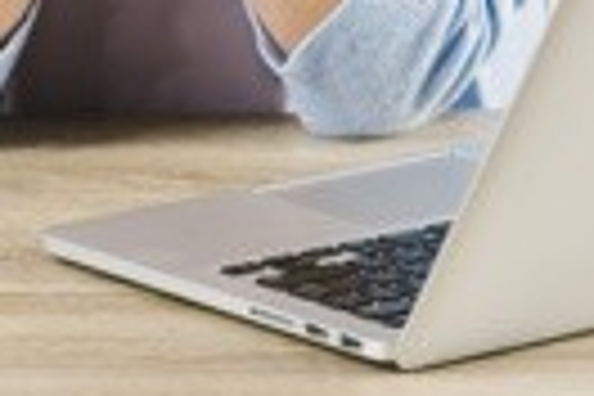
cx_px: 184
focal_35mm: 403
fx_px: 6649
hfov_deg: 5.1
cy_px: -475
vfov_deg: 3.4
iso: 100
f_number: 4
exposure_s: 1/160
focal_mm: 85
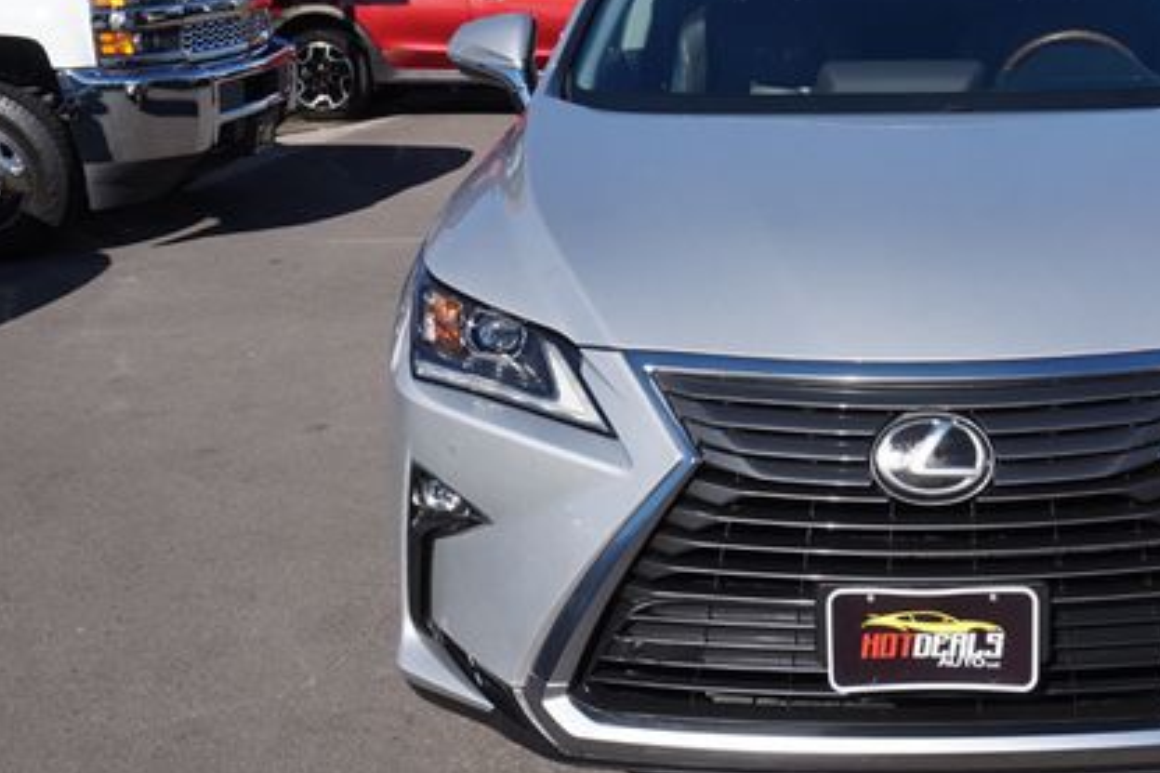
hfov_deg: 33.0
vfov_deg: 22.6
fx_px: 1932
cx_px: 817
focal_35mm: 60
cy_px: 352
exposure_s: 1/250
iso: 100
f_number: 9
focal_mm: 26
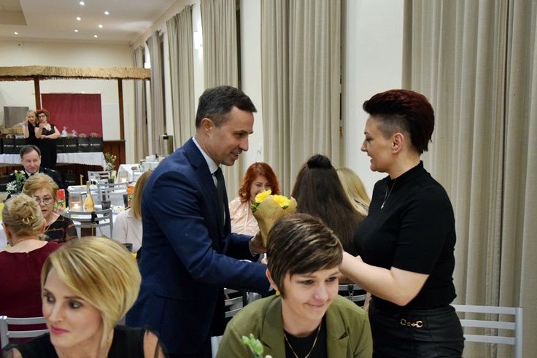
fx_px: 656
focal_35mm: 44
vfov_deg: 30.5
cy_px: 210
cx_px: 288
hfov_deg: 44.5
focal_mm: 24
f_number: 3.8
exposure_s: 1/100
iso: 2500
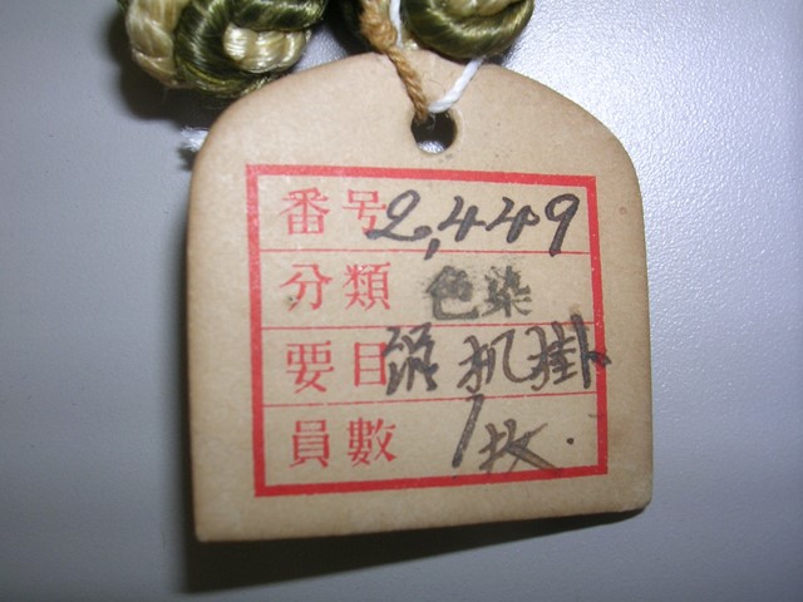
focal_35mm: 38
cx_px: 402
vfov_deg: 37.7
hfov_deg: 49.0
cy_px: 301
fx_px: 881
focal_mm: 5.8
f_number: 5.6
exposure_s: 1/60.1
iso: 50
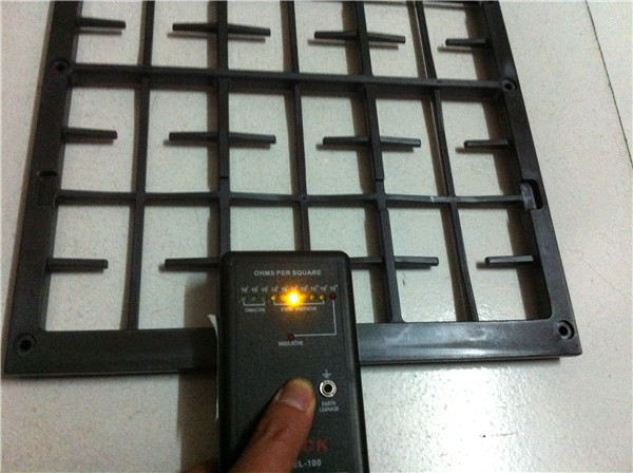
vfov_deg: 40.6
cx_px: 316
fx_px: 639
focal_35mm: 35
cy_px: 236
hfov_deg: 52.7
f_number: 2.8
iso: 800
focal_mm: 3.85
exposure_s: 1/17
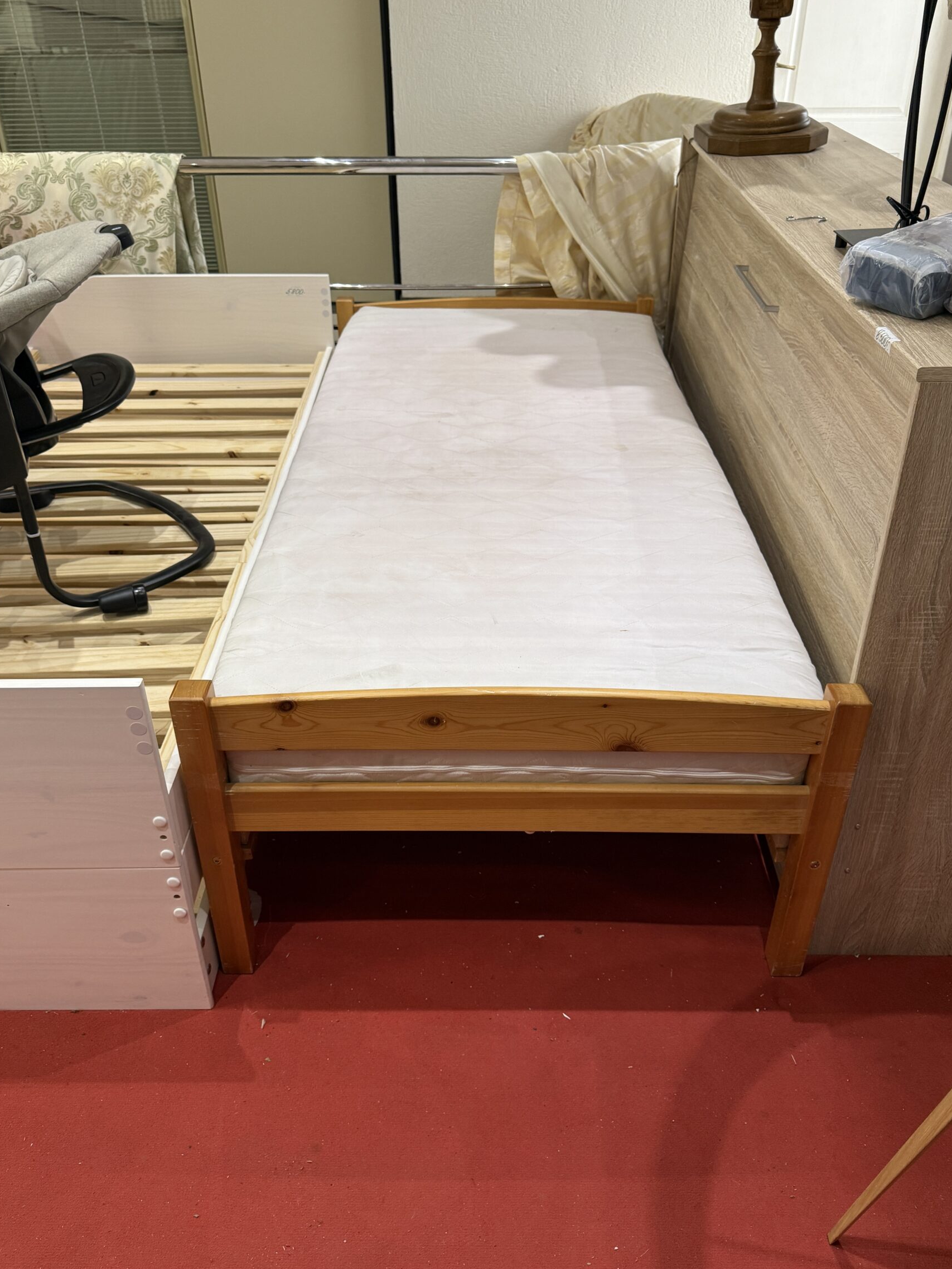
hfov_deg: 51.4
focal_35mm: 27
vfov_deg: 65.3
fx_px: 990
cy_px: 629
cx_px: 477
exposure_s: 1/100
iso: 200
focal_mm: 6.76
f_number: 1.78
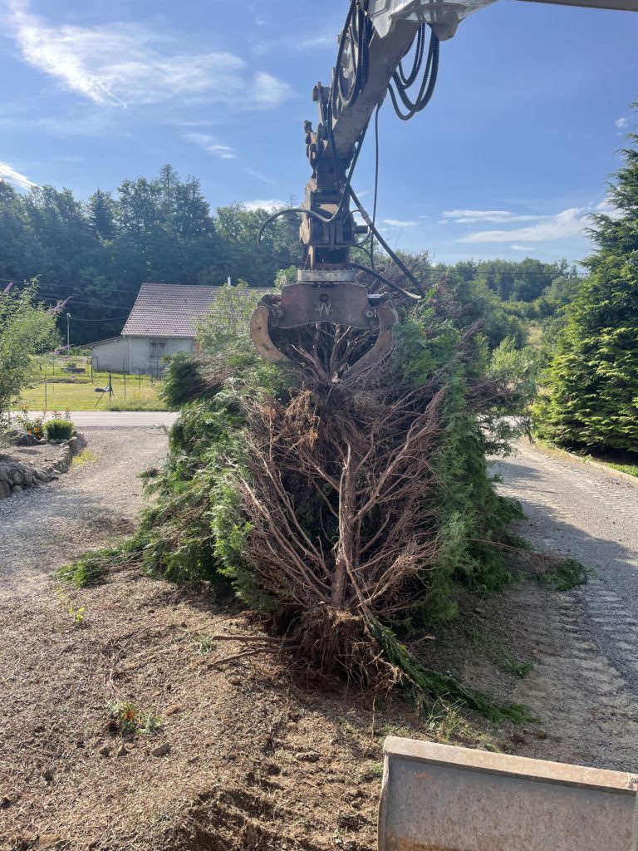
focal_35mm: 26
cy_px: 426
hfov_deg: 53.1
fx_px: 639
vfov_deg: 67.3
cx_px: 319
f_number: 1.6
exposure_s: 1/1916
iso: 32
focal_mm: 4.2
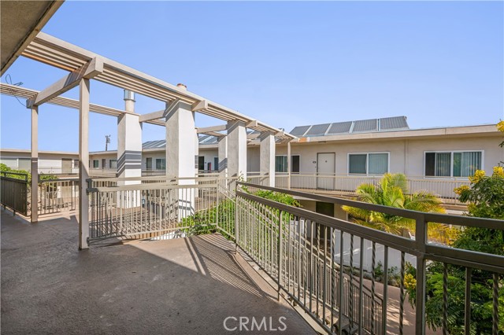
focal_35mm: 14
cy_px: 168
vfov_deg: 81.1
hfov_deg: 104.3
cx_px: 252
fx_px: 196
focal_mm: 14
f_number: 10
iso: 100
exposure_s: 1/160
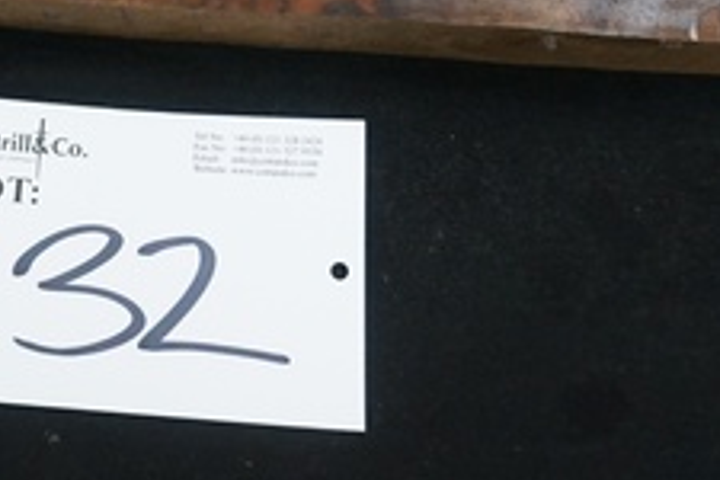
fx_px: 1540
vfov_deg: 17.2
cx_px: 123
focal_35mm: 77
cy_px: -32
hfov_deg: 25.8
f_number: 3.5
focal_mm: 16
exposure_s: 1/160
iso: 1600
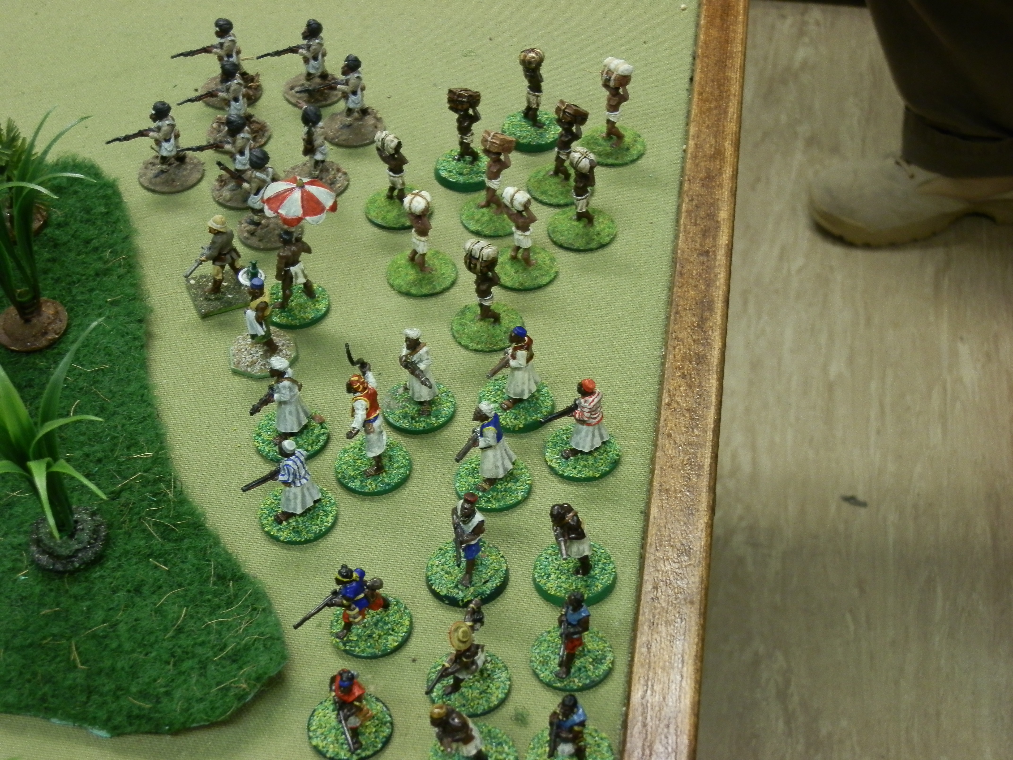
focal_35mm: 61
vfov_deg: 24.0
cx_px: 506
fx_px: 1785
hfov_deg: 31.7
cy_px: 380
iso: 200
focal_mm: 10.99
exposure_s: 1/25
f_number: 3.7
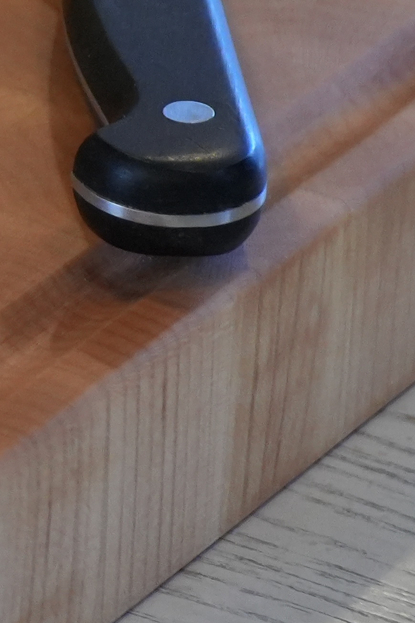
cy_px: 61
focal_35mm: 306
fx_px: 5299
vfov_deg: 6.7
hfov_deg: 4.3
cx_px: -745
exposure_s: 1/160
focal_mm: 43
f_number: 4
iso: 1600
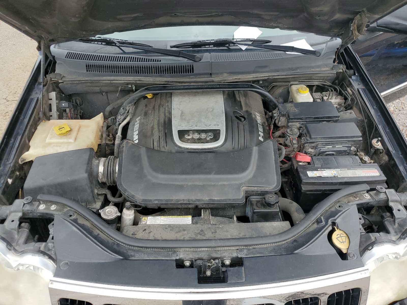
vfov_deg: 53.1
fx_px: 306
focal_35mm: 26
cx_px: 204
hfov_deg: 67.3
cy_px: 152
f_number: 1.5
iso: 50
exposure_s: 1/714
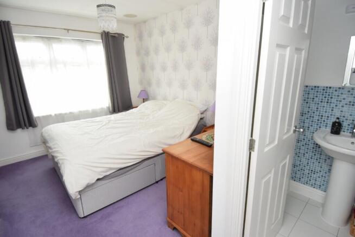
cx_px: 178
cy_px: 118
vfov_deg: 67.5
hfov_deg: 90.0
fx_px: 178
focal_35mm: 18
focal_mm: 12
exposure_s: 1/80
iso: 400
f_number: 4.5
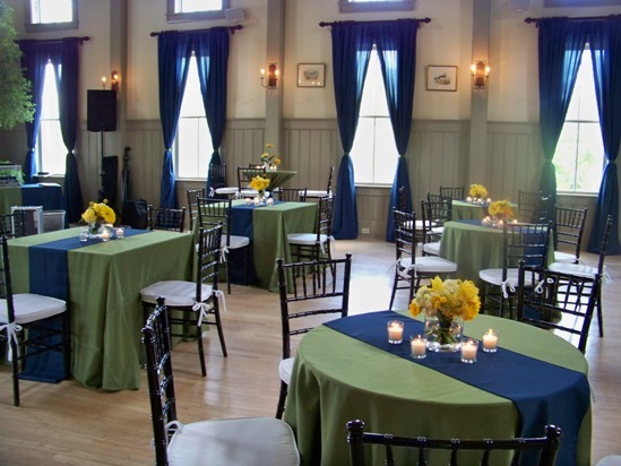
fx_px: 592
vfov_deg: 43.0
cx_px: 310
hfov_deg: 55.3
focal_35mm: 33
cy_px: 233
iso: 250
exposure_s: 1/30
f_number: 2.8
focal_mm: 5.85
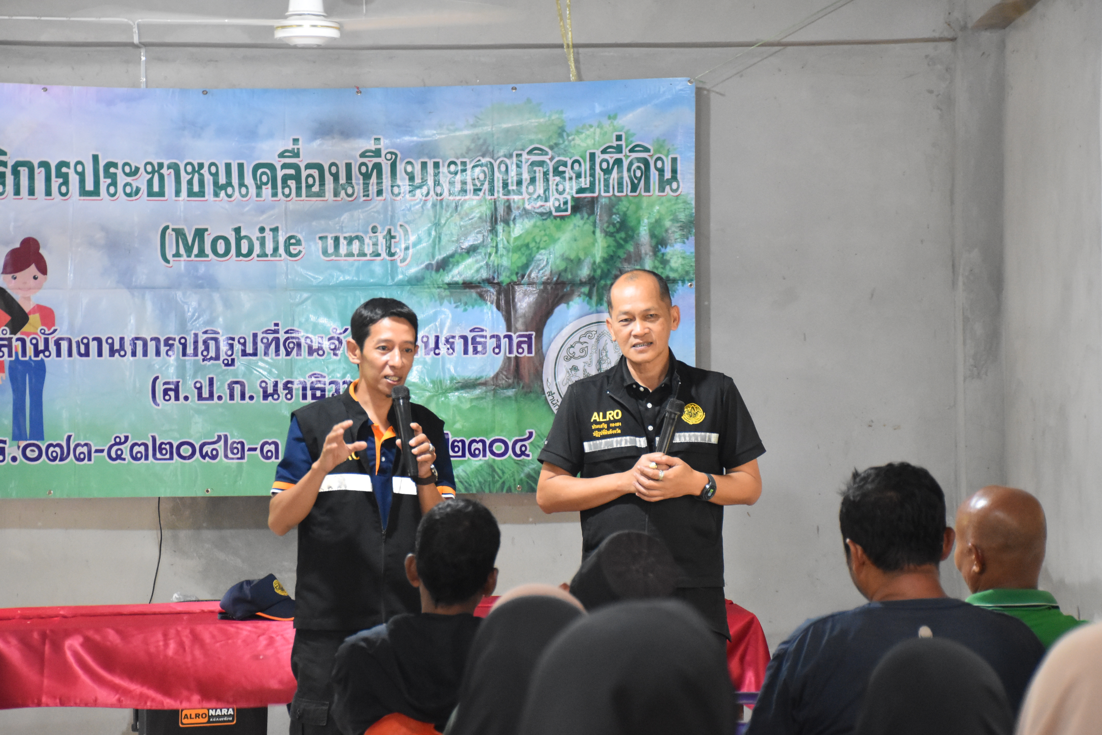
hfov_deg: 19.6
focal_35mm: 104
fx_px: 3184
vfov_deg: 13.2
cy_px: 368
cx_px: 534
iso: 3200
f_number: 5
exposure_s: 1/40
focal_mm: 66
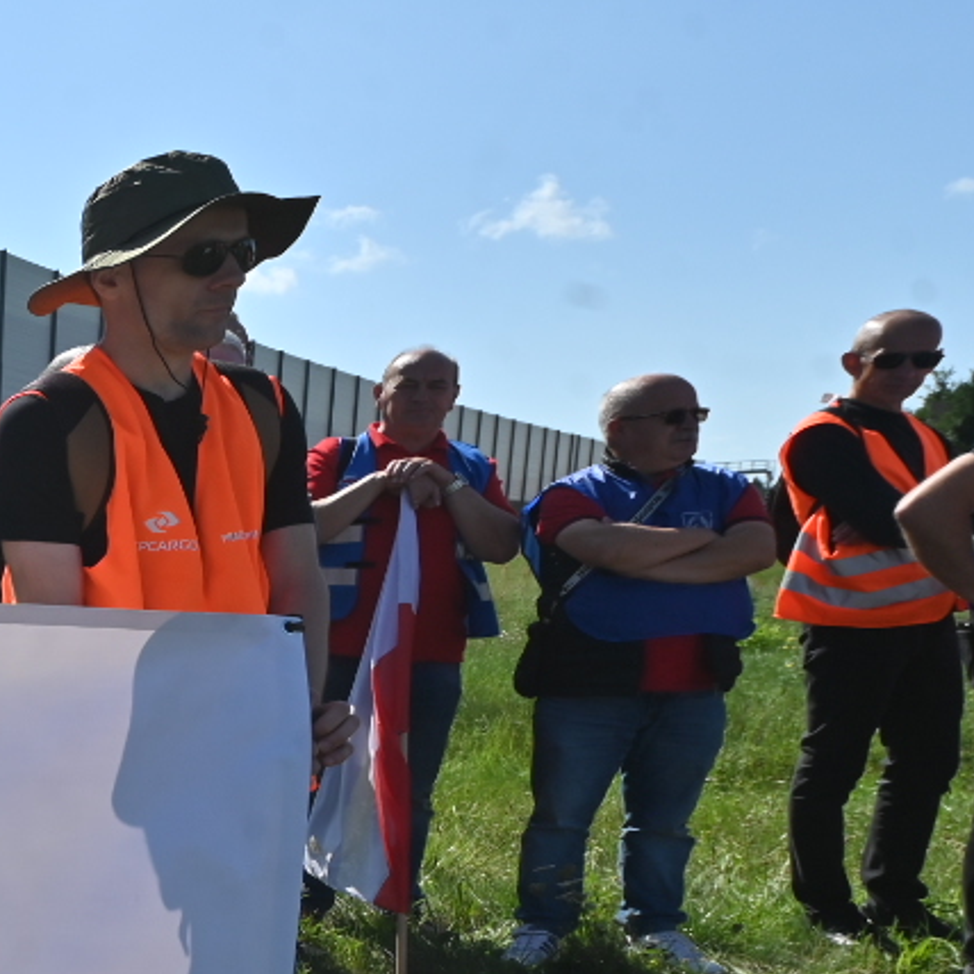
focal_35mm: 45
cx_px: -630
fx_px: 1433
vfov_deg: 36.1
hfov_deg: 24.5
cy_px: 806
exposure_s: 1/400
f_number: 9
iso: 100
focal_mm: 14
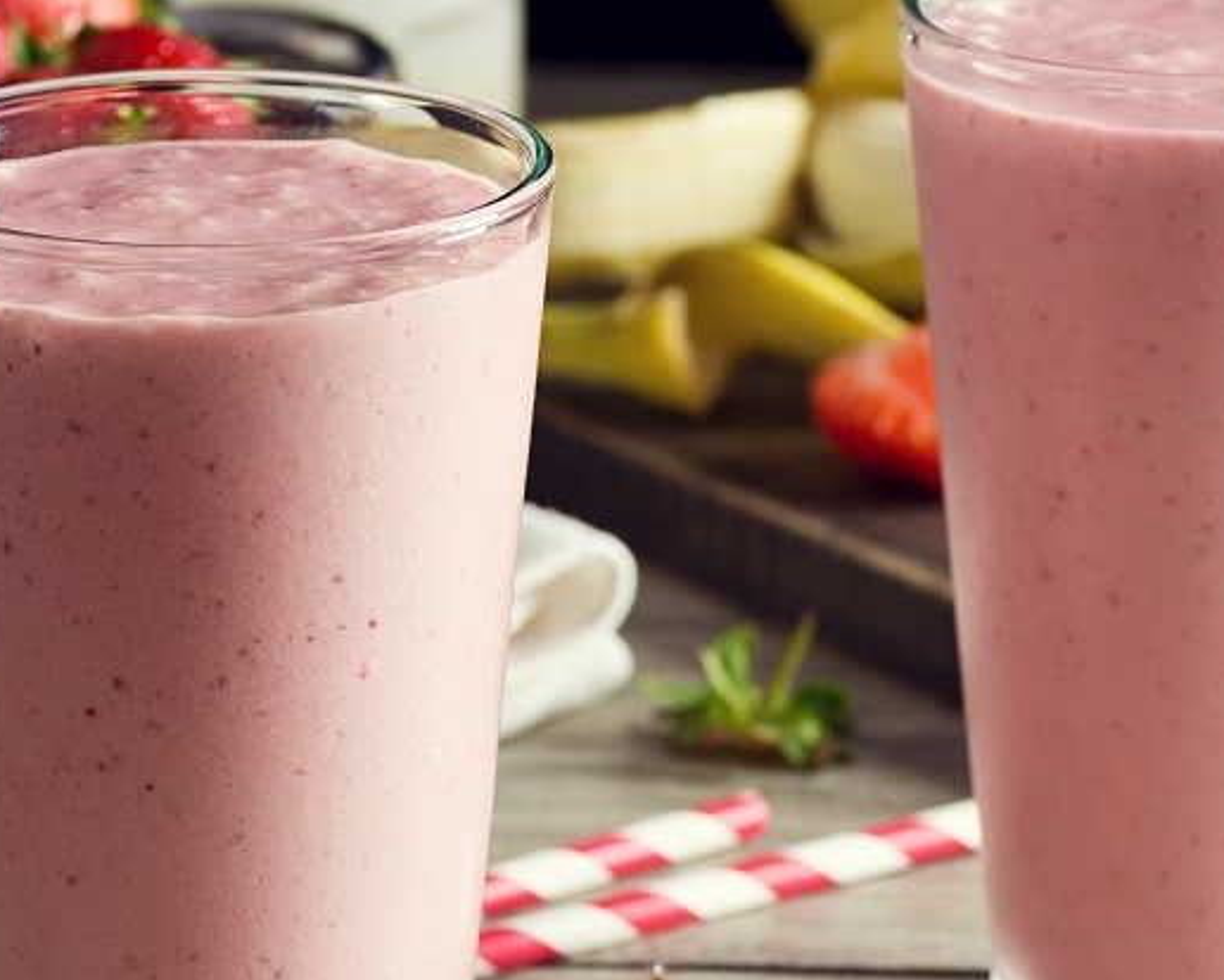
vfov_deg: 5.7
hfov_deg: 7.2
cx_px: 664
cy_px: 602
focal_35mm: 270
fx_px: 9783
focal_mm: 90
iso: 100
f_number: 6.3
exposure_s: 1.6
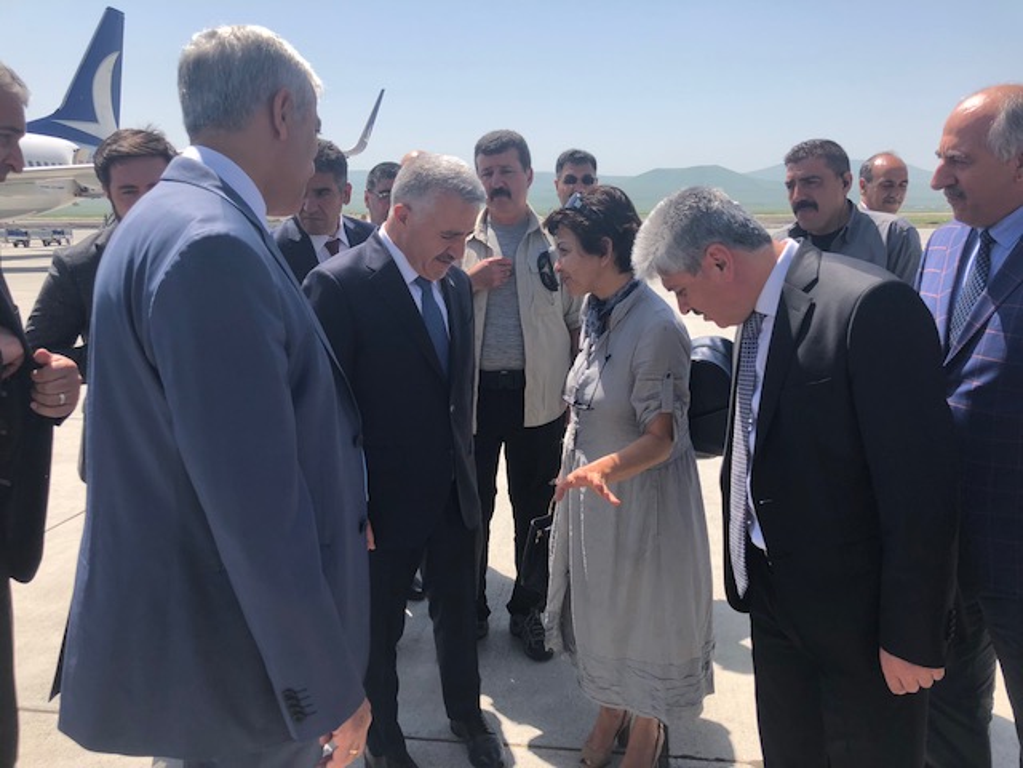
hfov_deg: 63.4
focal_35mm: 28
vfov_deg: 49.7
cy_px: 384
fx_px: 827
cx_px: 512
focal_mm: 4
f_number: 1.8
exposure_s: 1/1548
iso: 20
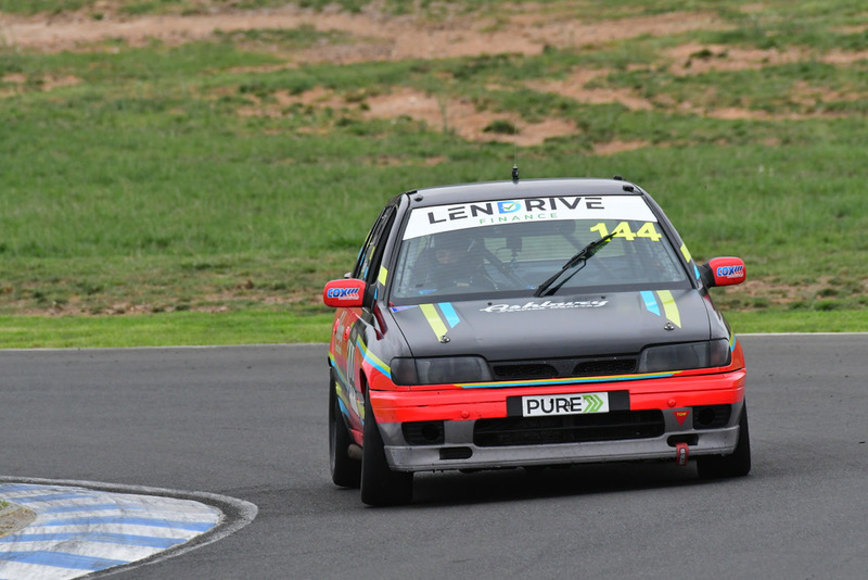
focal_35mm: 750
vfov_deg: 1.8
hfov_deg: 2.7
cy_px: 290
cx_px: 434
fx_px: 18089
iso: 1600
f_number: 10
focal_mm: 500
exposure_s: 1/640
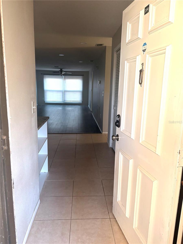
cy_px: 122
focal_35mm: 26
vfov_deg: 67.3
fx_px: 183
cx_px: 92
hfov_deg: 53.1
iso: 200
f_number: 1.6
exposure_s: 1/60
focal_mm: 5.96
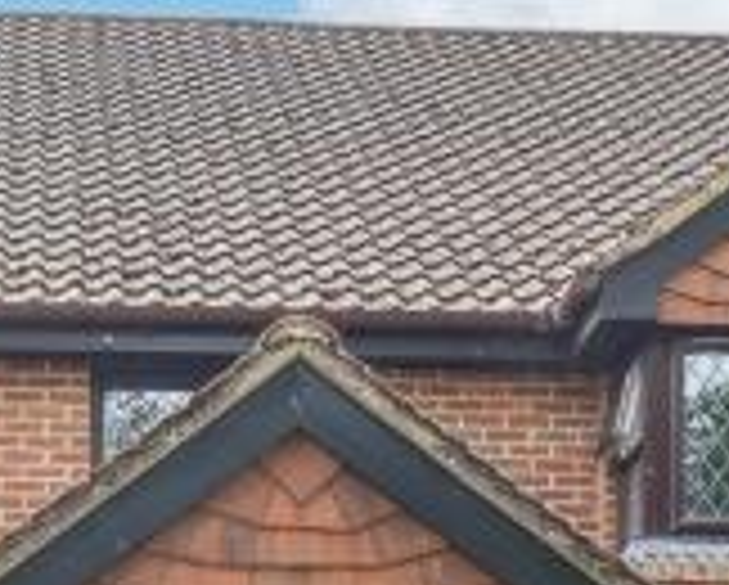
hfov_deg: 19.9
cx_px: 153
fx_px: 2052
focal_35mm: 95
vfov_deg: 15.0
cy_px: 884
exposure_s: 1/400
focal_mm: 16
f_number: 5.6
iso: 640
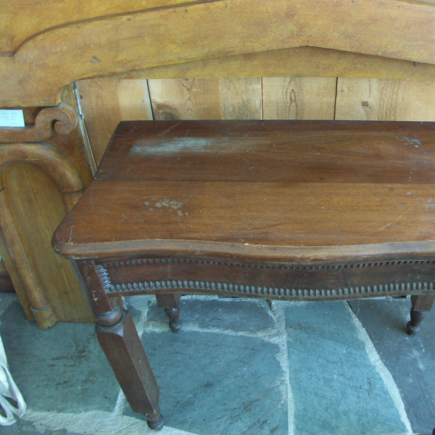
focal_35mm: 34
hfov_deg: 47.5
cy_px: 221
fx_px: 483
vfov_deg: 48.4
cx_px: 297
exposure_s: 1/8
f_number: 2.8
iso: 200
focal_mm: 7.2
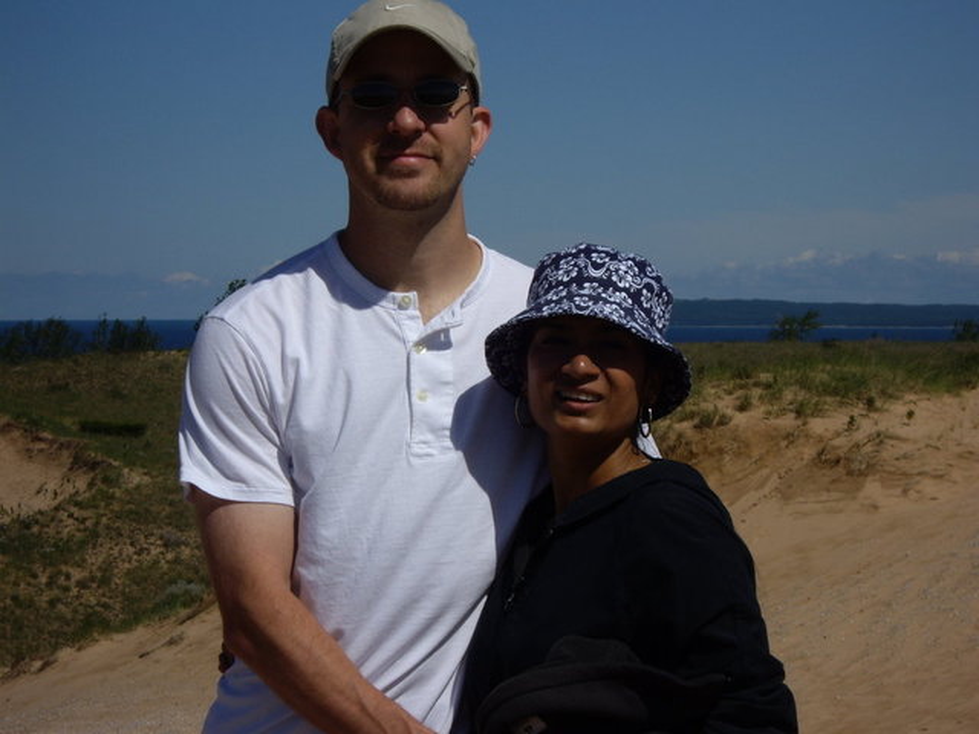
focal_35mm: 114
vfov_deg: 13.0
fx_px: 3224
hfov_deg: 17.3
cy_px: 367
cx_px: 490
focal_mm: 18.6
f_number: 8.3
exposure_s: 1/400
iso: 50
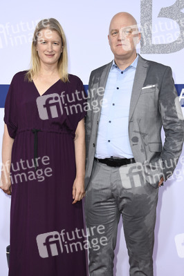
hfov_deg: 21.9
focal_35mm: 62
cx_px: 92
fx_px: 476
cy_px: 138
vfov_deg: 32.4
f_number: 5.6
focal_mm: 62
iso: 800
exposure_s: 1/200
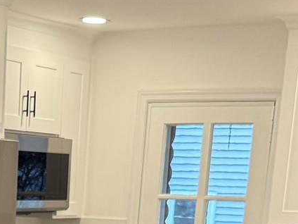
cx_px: -26
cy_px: 492
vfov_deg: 11.2
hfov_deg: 16.5
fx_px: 999
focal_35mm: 116
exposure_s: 1/120
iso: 160
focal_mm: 6.76
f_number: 1.78
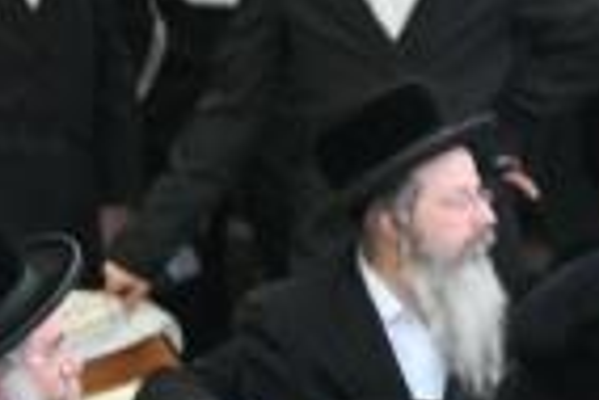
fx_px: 10343
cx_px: 262
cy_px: 886
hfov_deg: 3.3
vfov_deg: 2.2
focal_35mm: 621
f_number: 4
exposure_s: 1/160
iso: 250
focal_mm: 86
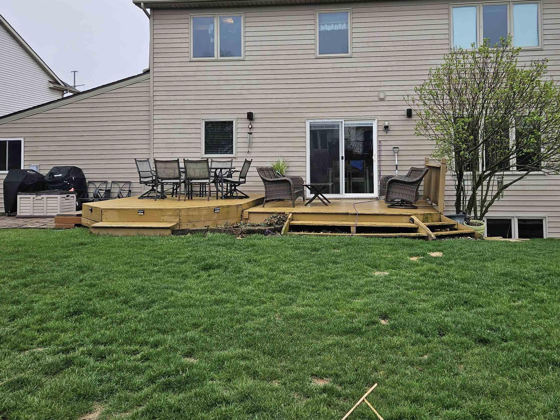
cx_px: 319
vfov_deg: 43.8
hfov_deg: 56.6
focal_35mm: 32
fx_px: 518
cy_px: 153
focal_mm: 5.4
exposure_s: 1/180
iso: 25
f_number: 1.8
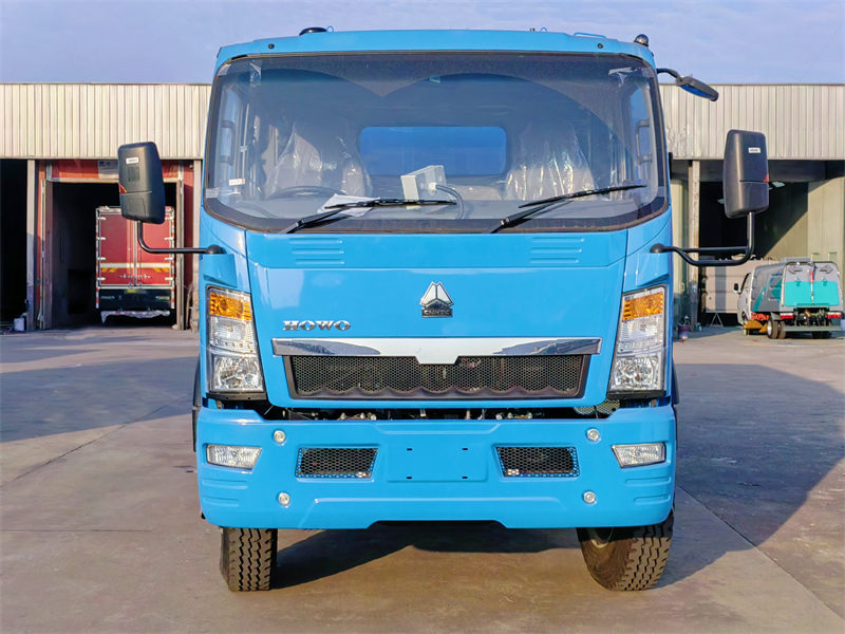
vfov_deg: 27.0
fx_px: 1318
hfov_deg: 35.5
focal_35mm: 54
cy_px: 317
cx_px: 422
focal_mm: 5.52
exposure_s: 1/3521
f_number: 1.9
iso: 80
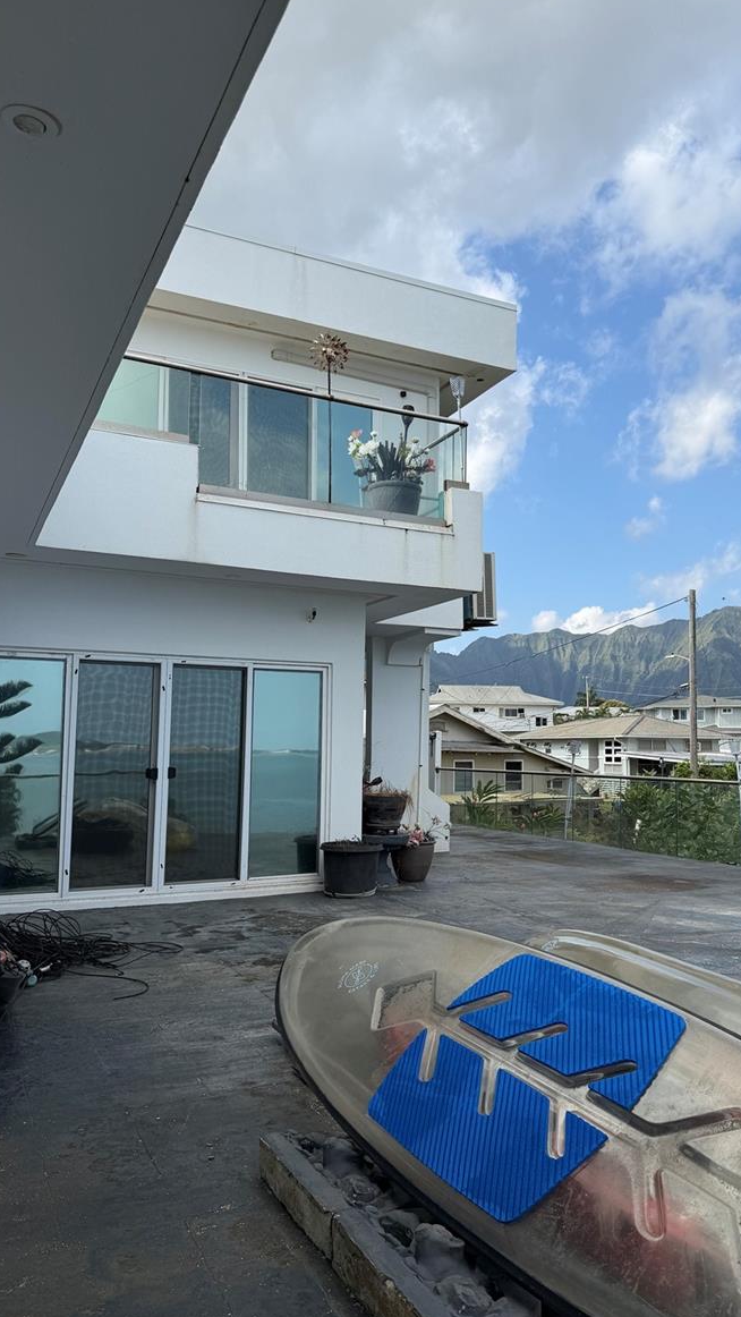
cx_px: 461
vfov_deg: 69.8
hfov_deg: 42.6
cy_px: 670
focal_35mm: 27
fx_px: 943
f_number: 1.78
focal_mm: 6.76
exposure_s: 1/3759
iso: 80
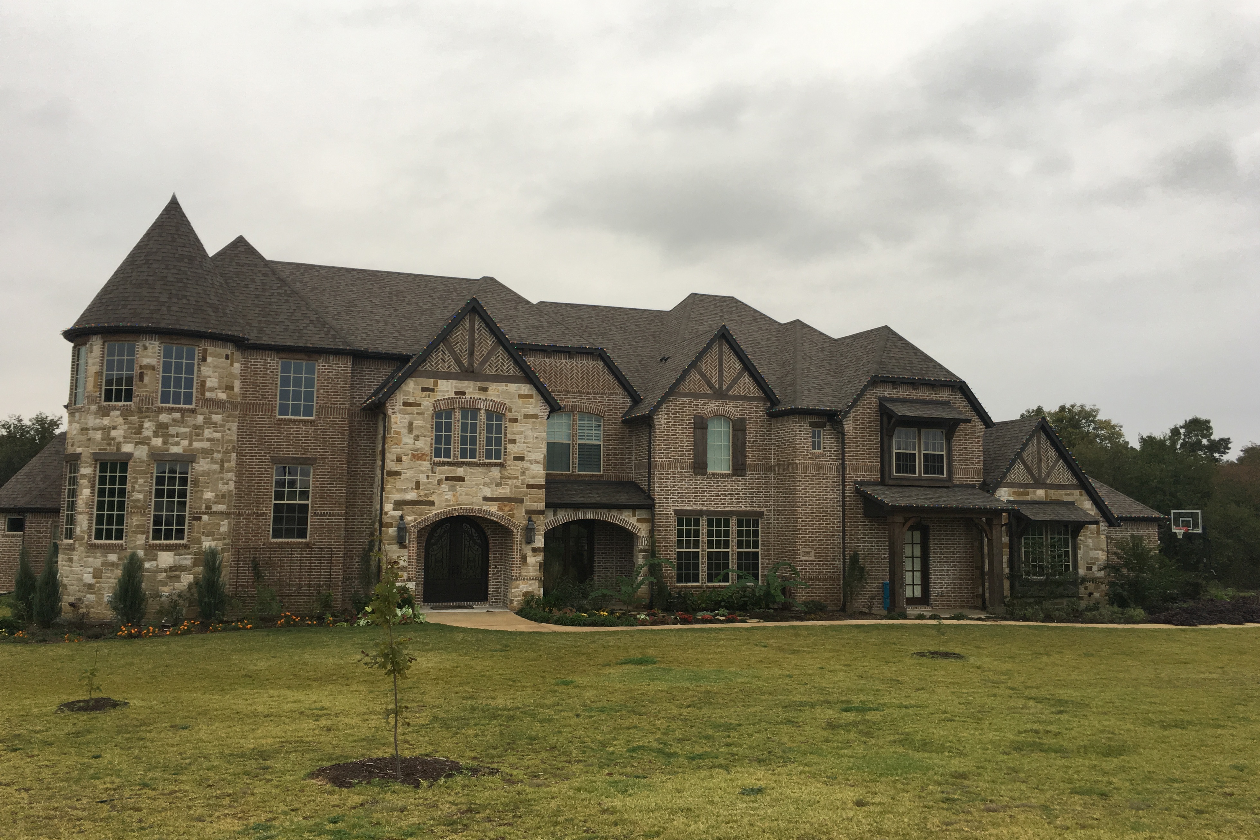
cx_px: 638
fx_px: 1085
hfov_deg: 60.3
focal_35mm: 31
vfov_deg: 42.3
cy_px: 412
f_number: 2.2
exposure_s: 1/120
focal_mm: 4.15
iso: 40
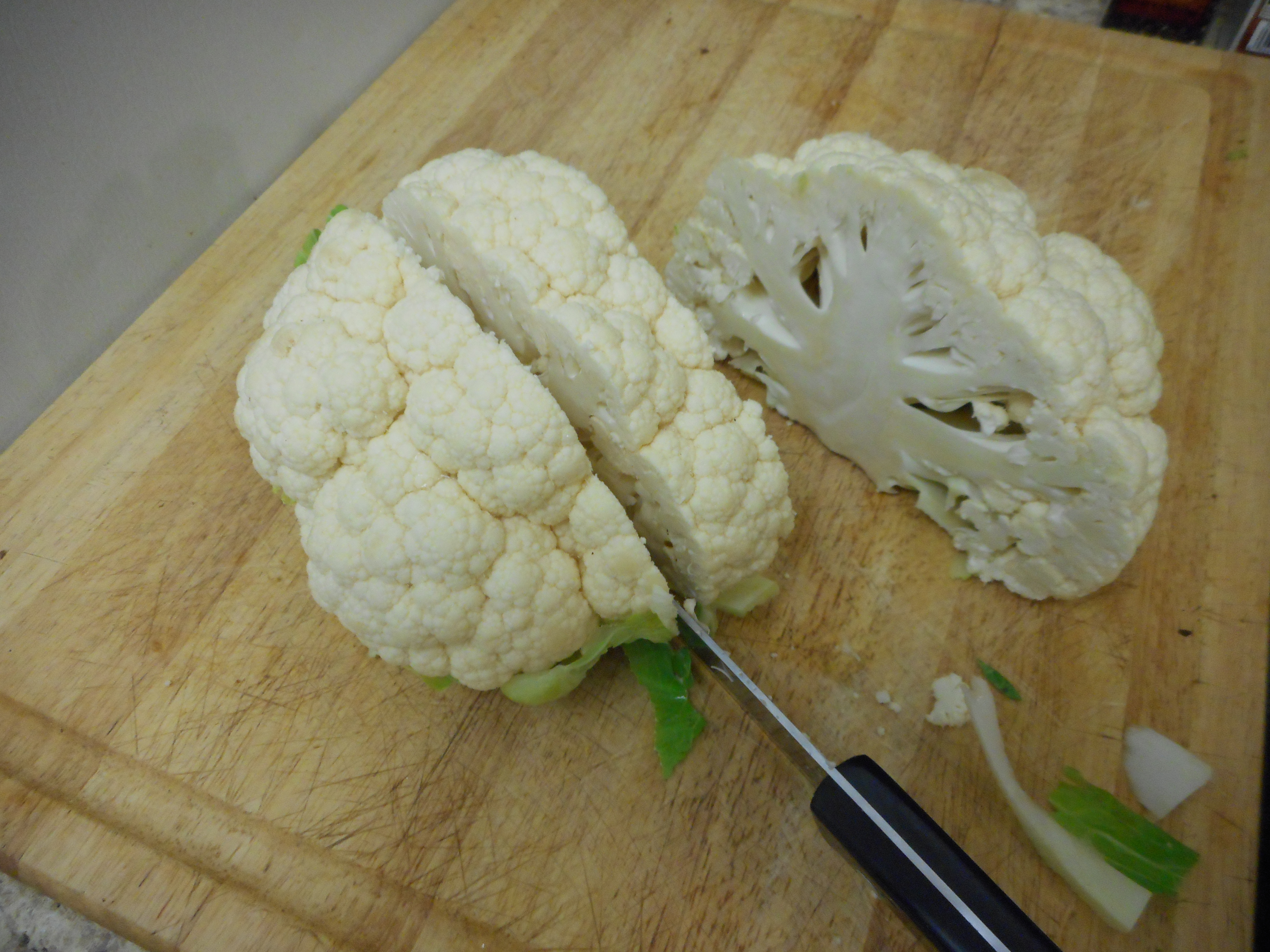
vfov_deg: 54.9
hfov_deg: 69.4
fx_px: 917
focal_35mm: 25
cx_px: 635
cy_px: 476
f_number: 3.7
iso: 400
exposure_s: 1/20
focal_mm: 4.5
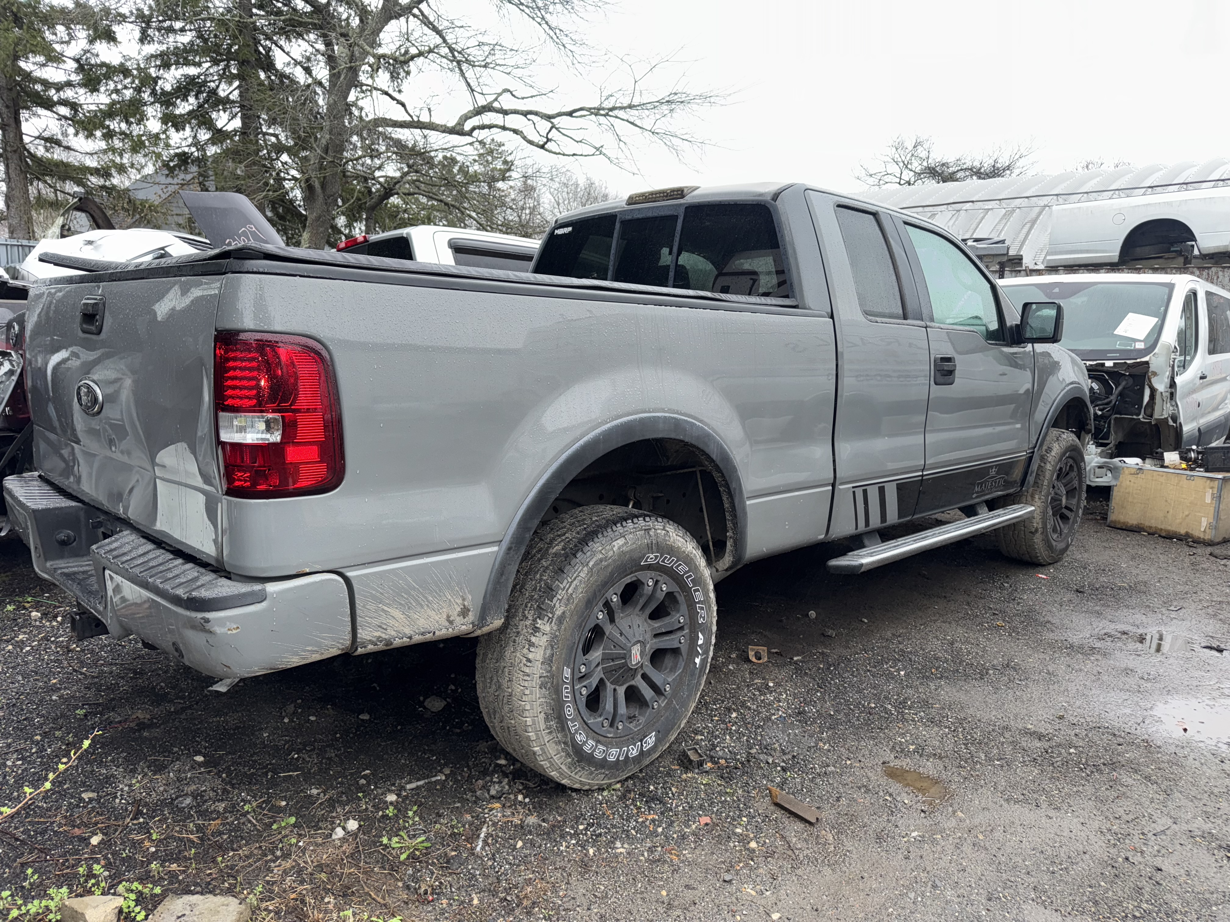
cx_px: 615
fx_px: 853
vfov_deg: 56.8
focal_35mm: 24
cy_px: 461
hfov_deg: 71.6
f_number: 1.78
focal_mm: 6.76
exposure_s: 1/26
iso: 80
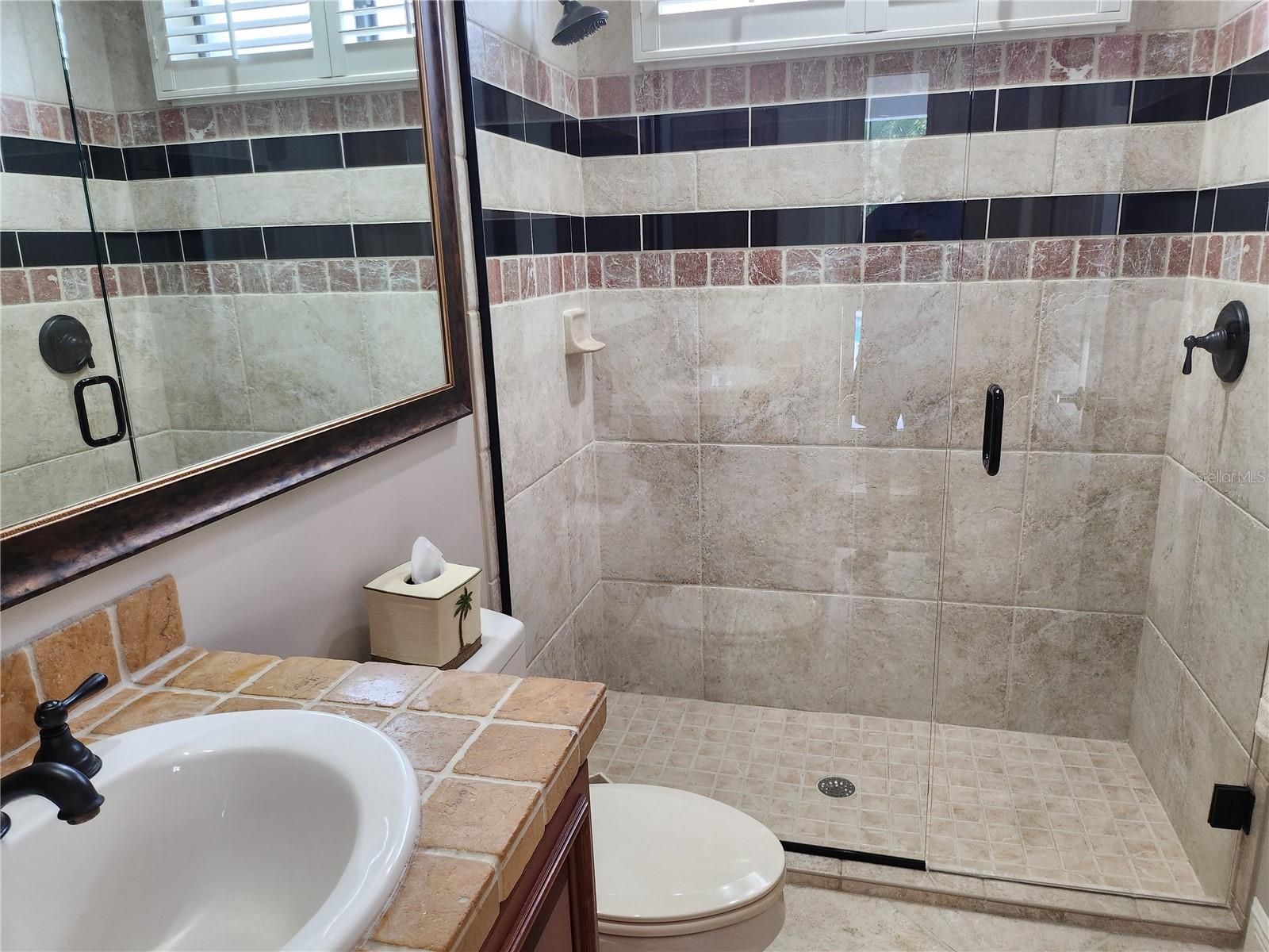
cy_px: 476
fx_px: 880
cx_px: 634
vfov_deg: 56.8
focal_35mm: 24
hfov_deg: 71.6
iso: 320
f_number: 1.8
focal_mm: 5
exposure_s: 1/120
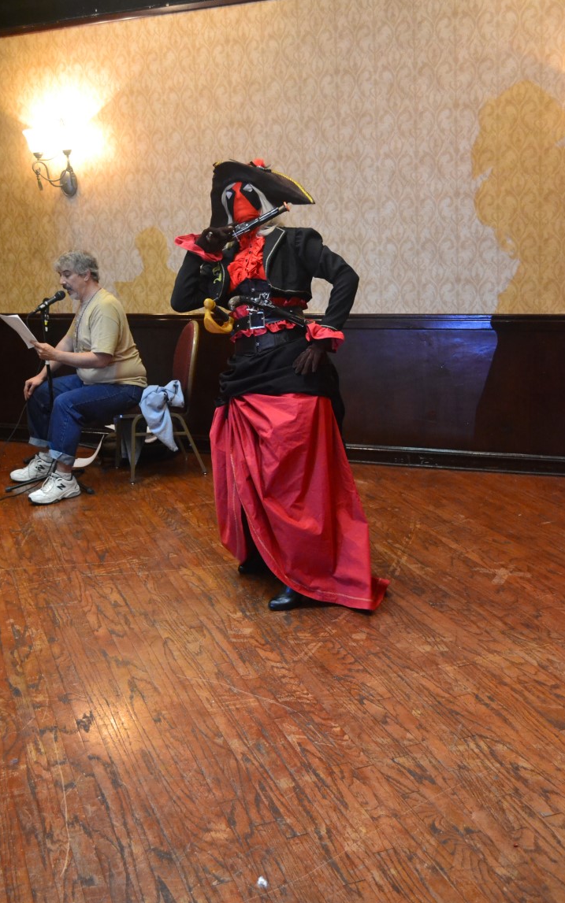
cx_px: 287
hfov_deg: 29.9
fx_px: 1059
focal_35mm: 43
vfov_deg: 46.2
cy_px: 452
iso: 3200
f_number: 4.5
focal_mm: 28
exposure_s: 1/25
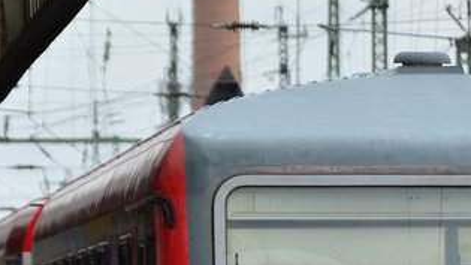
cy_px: 319
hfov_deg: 3.0
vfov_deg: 1.7
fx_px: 8965
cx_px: 389
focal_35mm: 718
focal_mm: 120
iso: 250
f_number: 6.3
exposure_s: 1/640
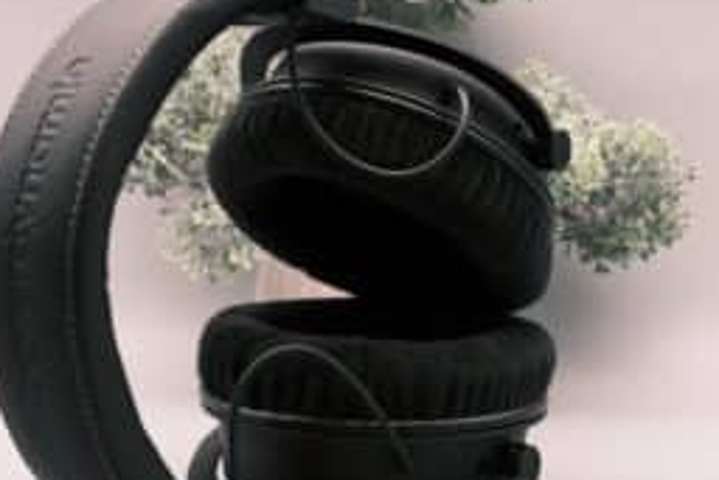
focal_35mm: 73
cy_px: 211
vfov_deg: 18.7
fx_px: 1459
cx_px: 242
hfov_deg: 27.5
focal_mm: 32.3
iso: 1250
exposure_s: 1/100
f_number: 8
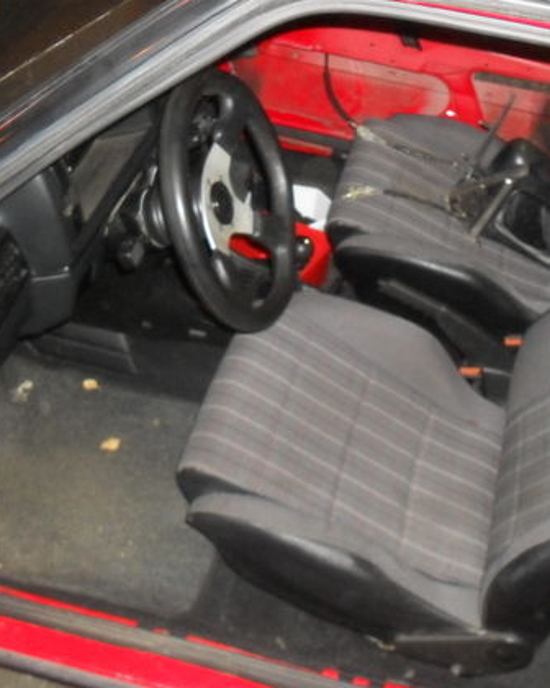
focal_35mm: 52
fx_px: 1058
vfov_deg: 36.0
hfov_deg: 28.7
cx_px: 409
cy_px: 326
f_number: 3.2
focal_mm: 6.3
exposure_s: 1/45
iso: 400
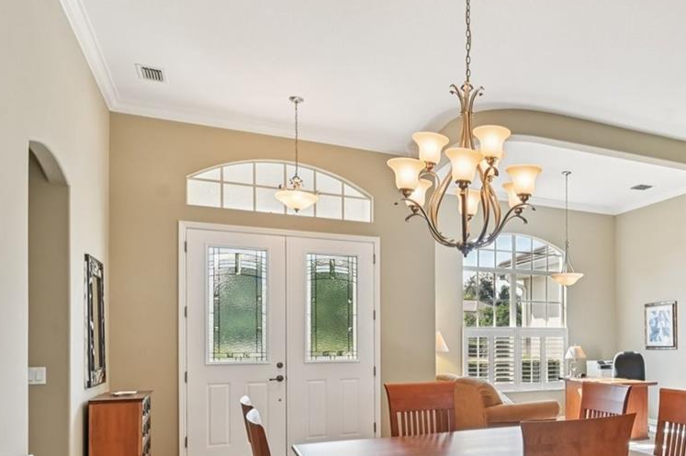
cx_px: 537
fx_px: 571
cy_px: 338
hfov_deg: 57.9
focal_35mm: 30
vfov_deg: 42.3
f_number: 8
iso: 400
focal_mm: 14
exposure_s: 1/60
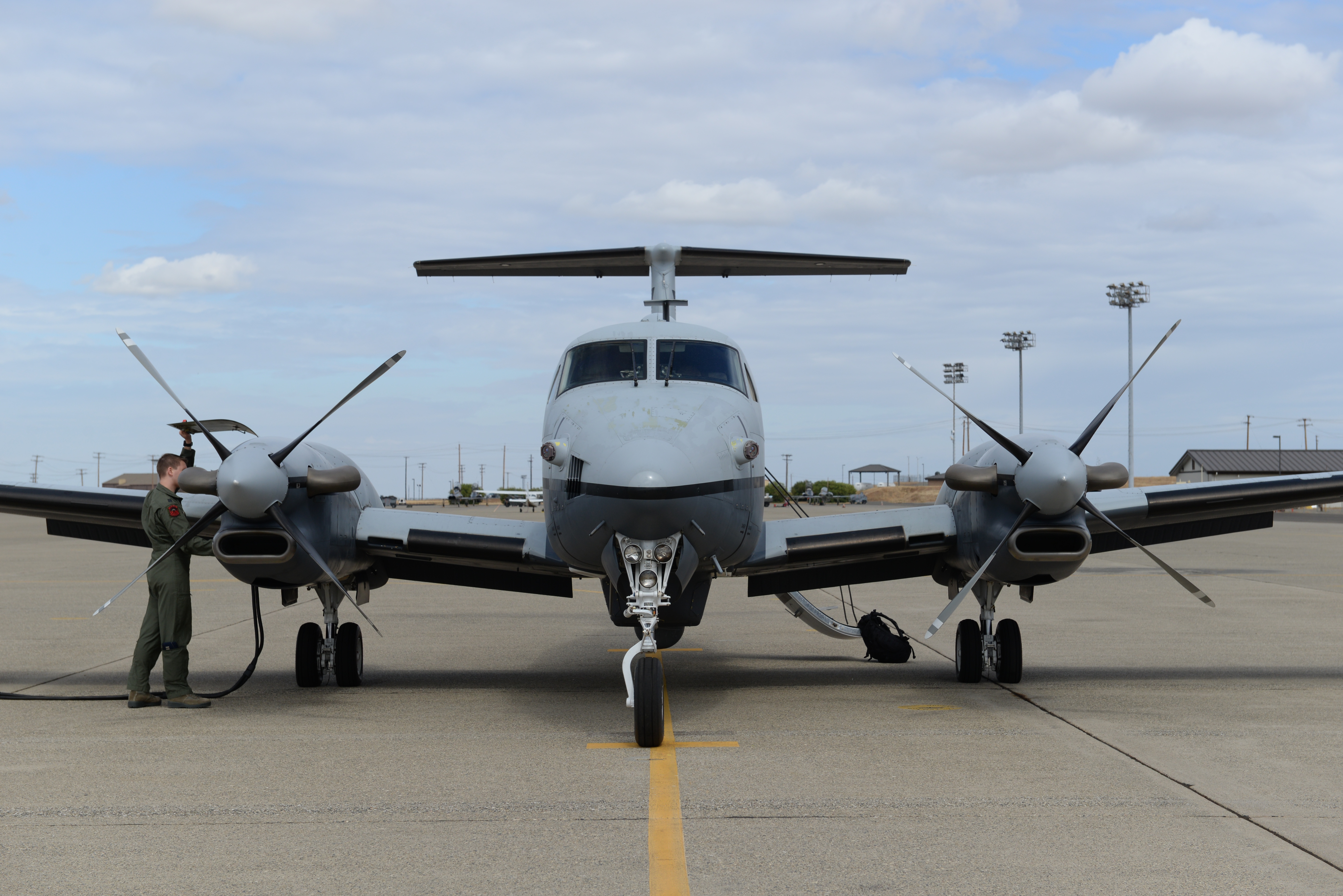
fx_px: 2612
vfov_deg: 19.5
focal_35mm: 70
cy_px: 448
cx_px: 672
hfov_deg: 28.8
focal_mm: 70
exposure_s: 1/1000
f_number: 8
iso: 250
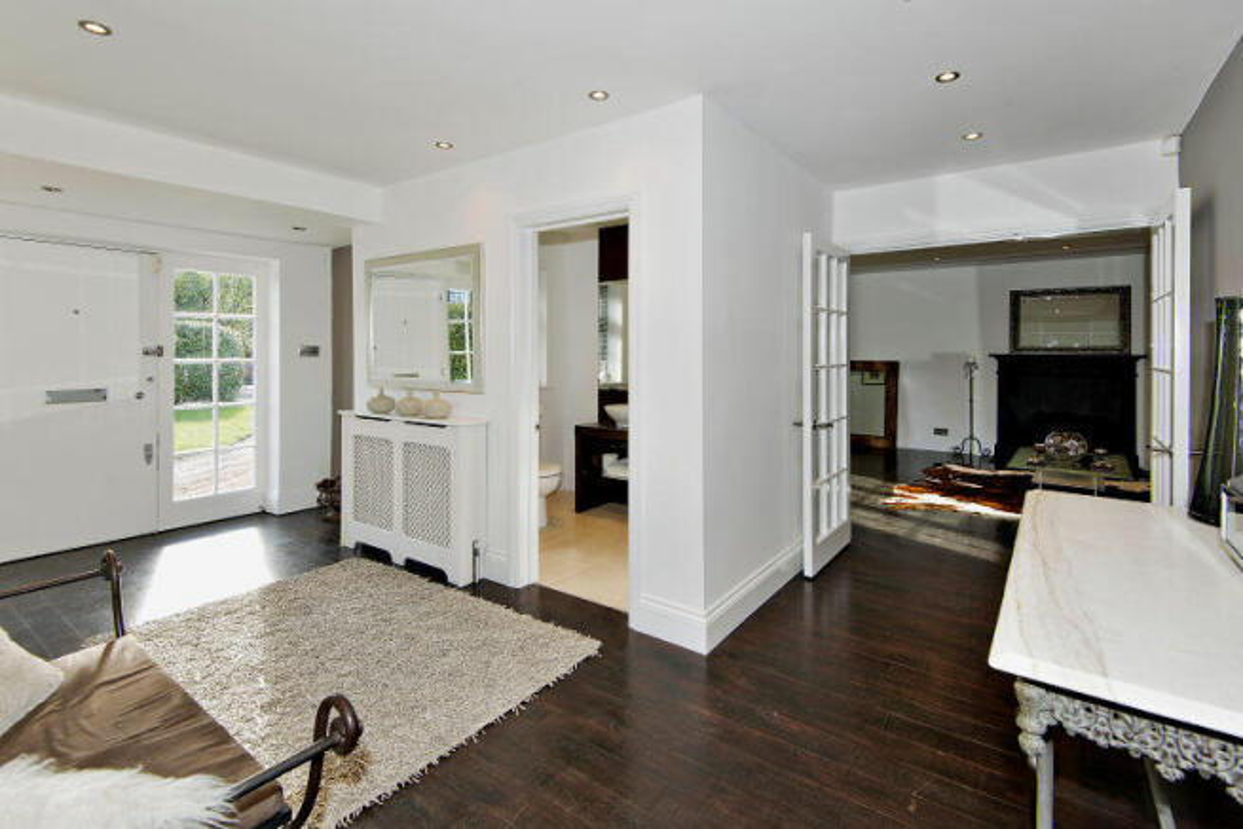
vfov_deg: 73.8
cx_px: 622
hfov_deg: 96.7
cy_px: 414
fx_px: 553
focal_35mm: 16
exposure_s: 1/40
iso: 250
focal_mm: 16
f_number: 7.1
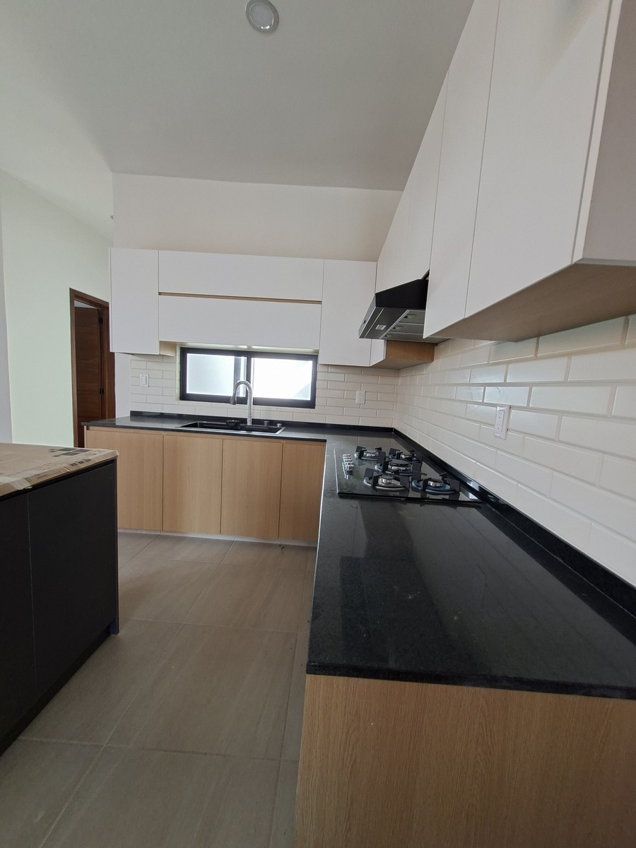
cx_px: 318
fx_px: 318
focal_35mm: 13
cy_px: 424
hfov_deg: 89.9
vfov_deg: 106.2
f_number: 2.2
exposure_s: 1/40
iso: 100
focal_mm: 1.74
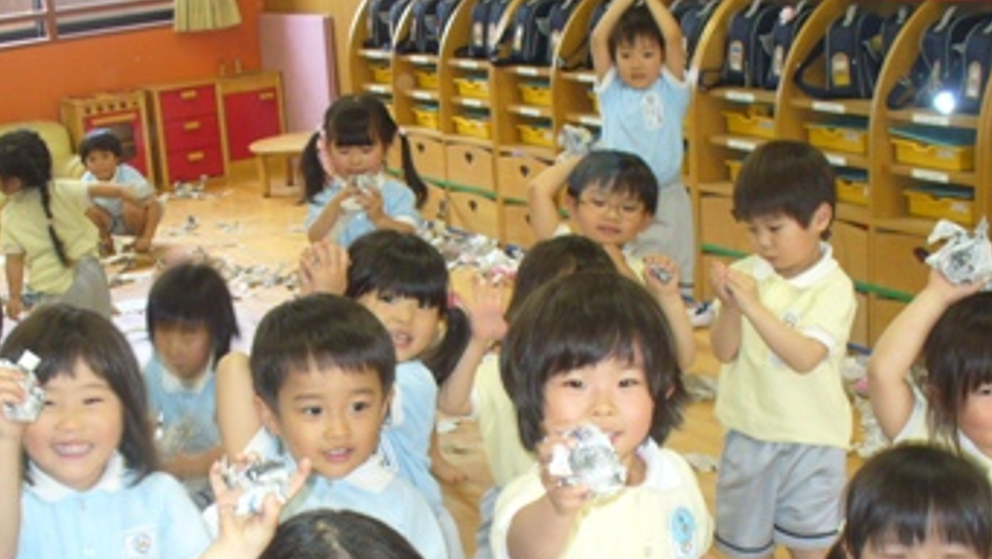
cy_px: 454
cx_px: 377
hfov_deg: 34.7
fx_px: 1579
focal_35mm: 60
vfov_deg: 19.8
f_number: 2.8
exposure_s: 1/30
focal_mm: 6.1
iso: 160
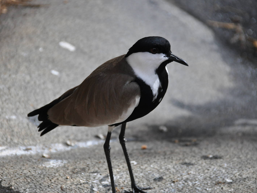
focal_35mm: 489
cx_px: 124
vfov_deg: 3.0
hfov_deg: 4.1
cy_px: 96
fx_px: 3631
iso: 1000
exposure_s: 1/1000
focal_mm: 300
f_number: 8
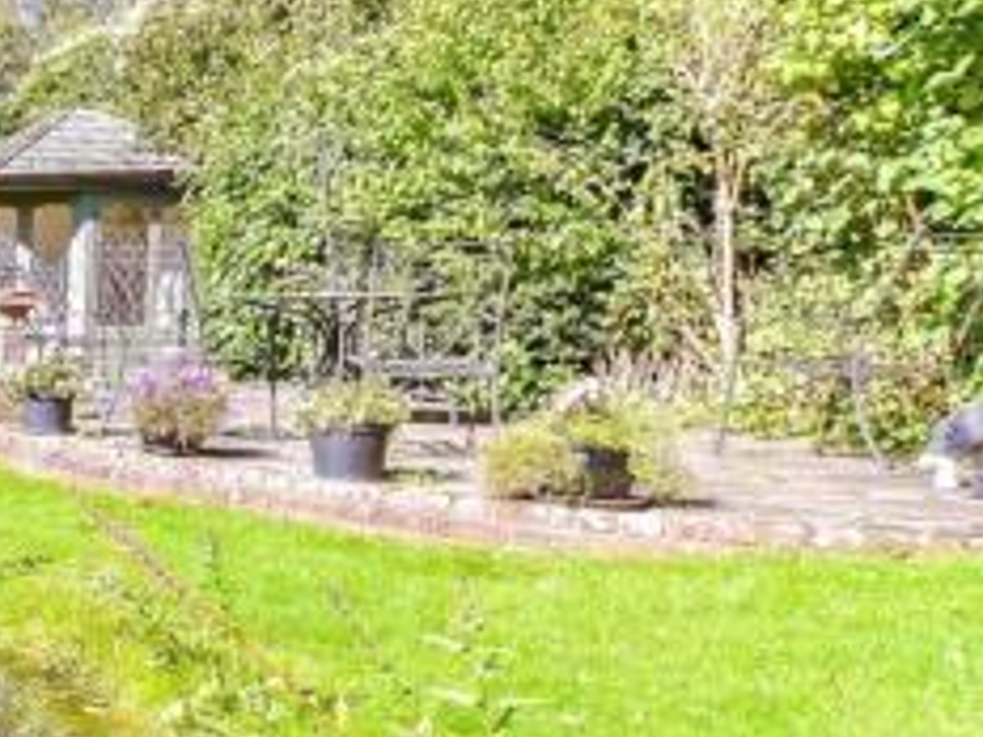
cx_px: -400
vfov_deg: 21.6
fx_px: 1931
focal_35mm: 68
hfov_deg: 23.9
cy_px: 349
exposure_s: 1/125
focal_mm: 17
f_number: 8
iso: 160
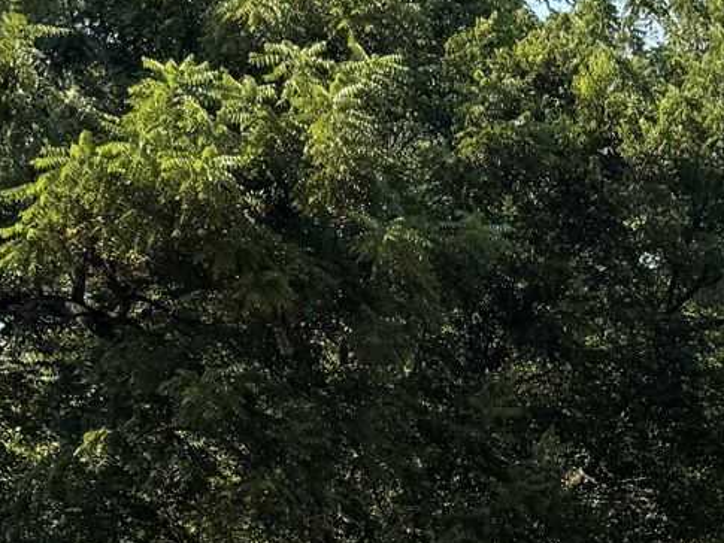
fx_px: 1987
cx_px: 1302
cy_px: 825
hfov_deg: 17.0
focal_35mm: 95
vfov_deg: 14.5
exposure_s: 1/1818
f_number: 1.78
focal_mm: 6.76
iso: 80
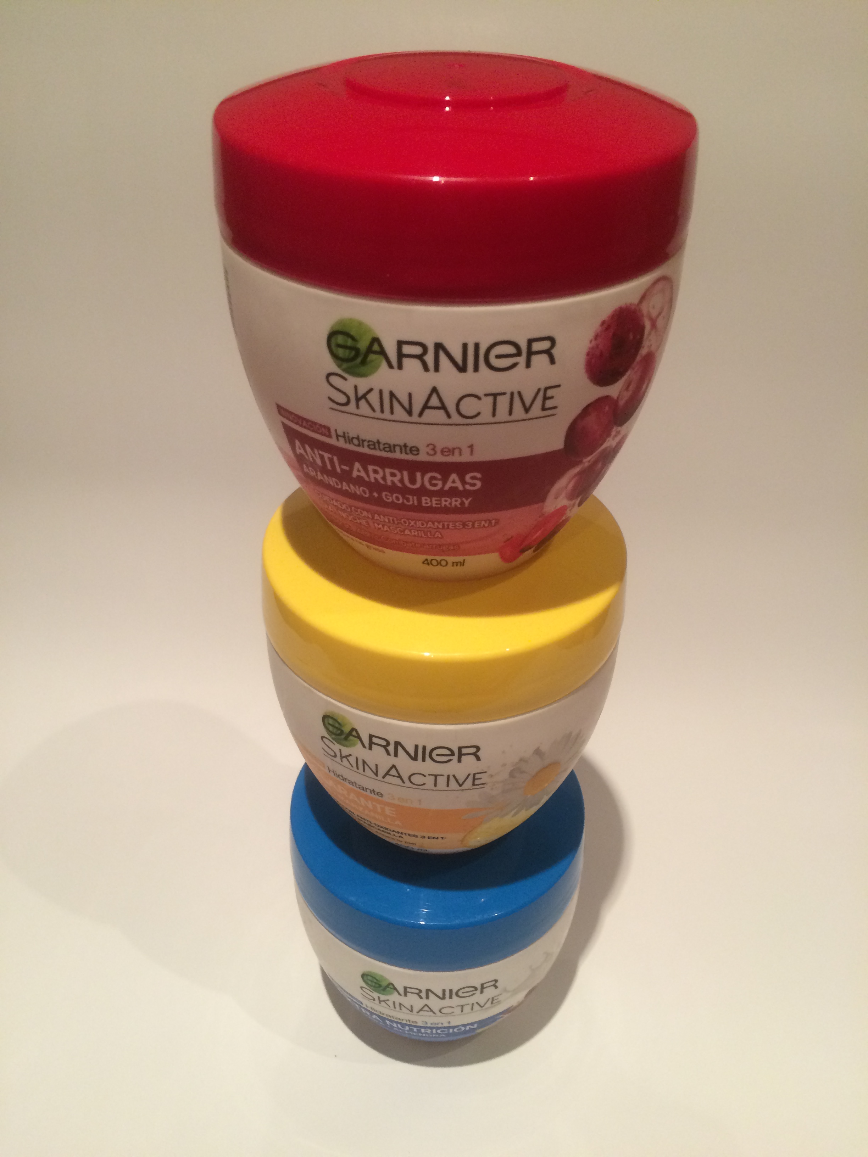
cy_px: 578
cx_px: 434
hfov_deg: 48.2
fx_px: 970
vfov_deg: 61.7
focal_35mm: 29
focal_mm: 4.15
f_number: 2.2
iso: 125
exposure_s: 1/30
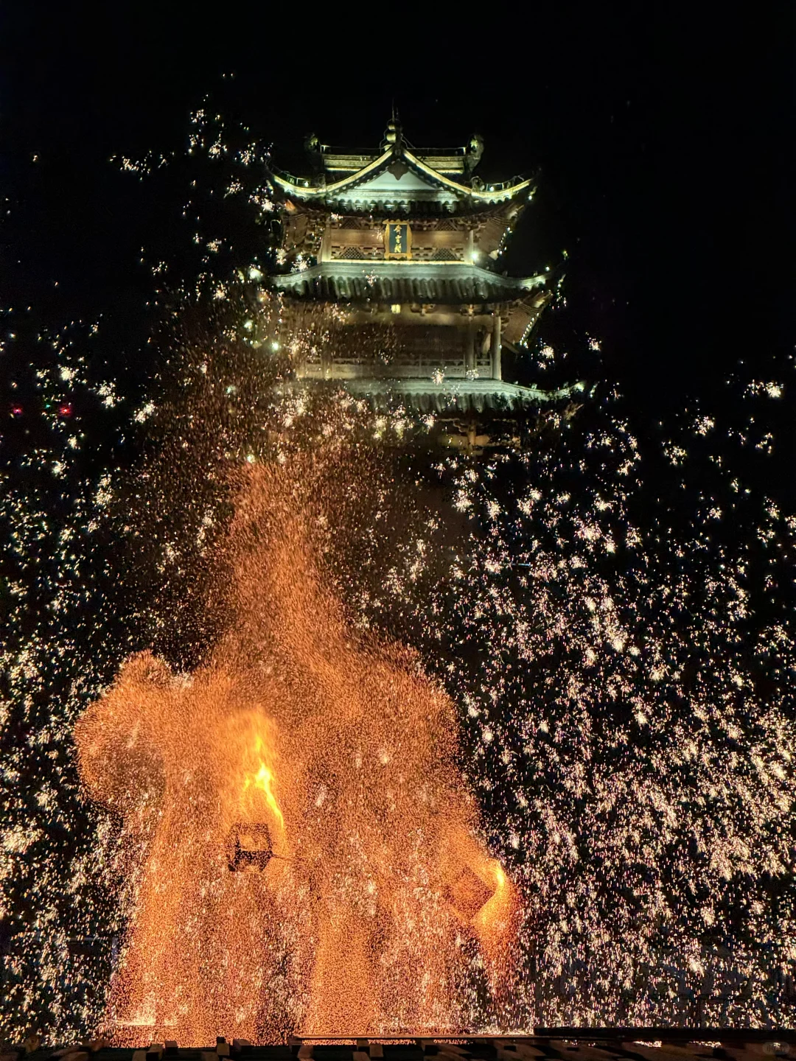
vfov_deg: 16.4
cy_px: 530
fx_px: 3679
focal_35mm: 120
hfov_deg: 12.3
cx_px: 398
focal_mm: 15.66
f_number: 2.8
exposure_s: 1/60
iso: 320
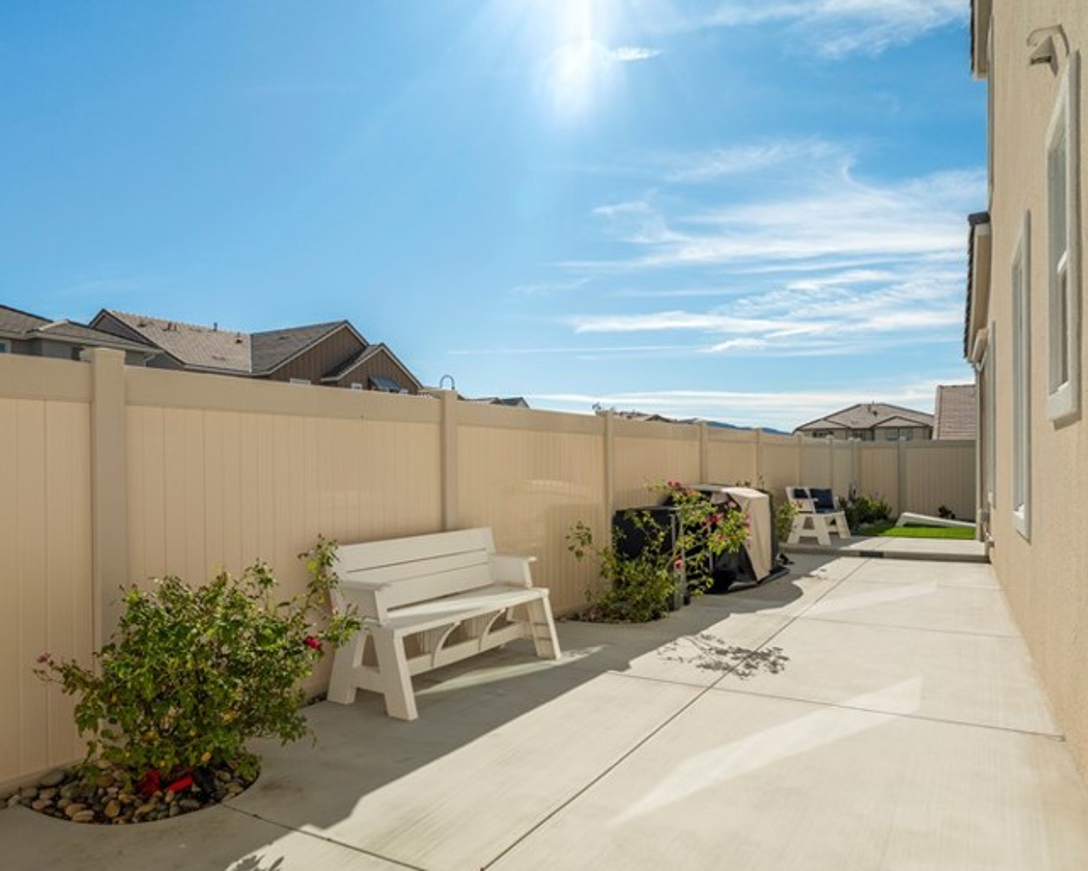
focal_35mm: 24
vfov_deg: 58.6
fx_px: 773
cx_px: 482
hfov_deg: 70.0
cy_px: 495
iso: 400
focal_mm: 16
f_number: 8
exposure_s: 1/800
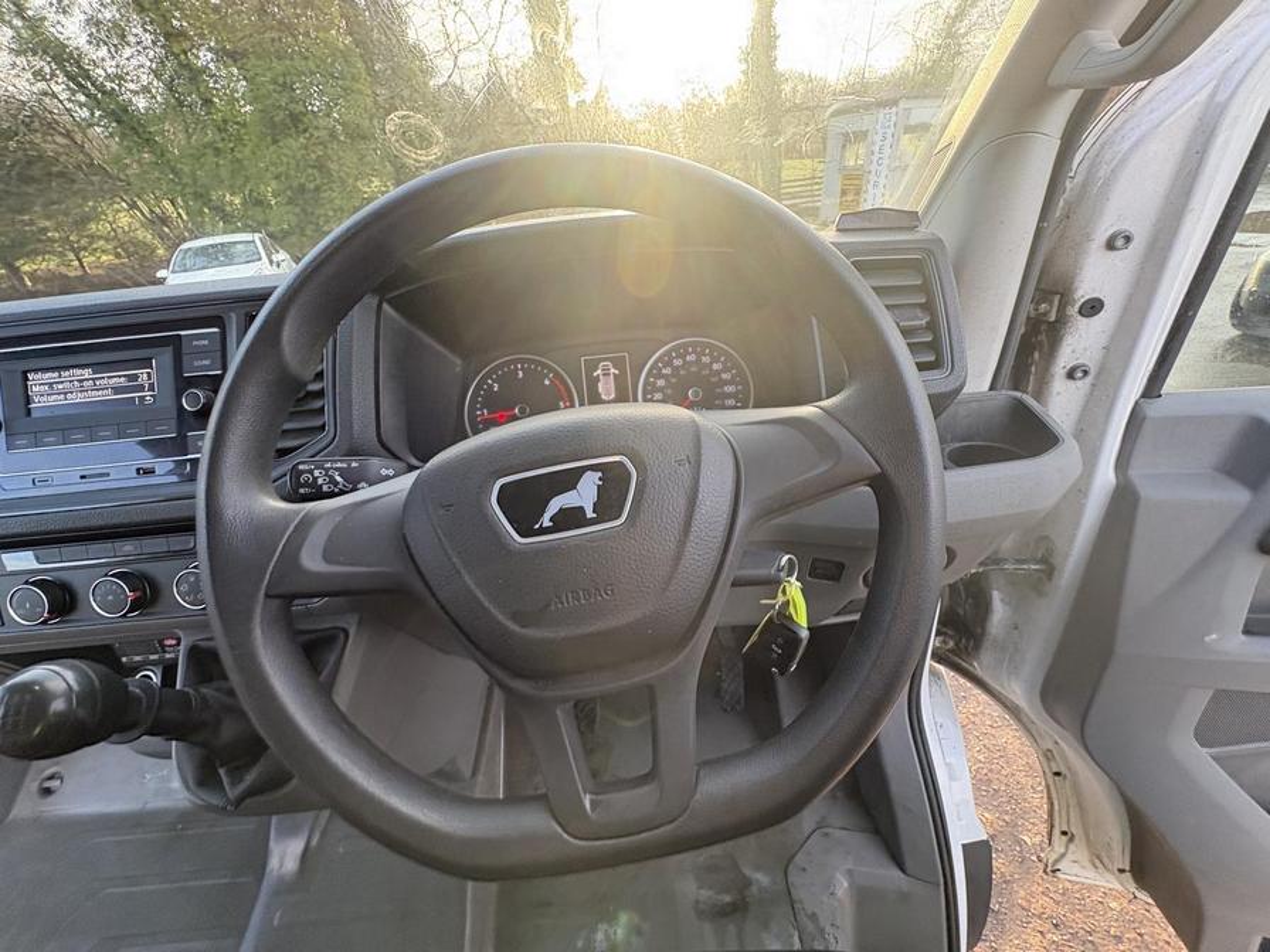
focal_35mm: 14
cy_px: 476
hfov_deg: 102.1
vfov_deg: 85.7
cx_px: 635
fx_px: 514
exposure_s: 1/98
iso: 200
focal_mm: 2.22
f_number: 2.2
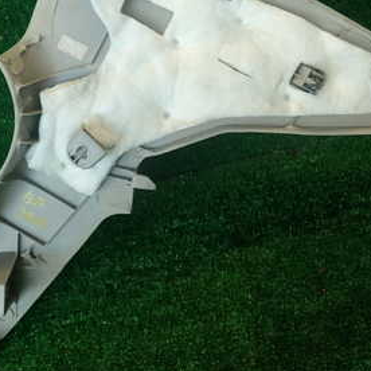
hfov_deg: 35.4
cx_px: 192
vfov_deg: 35.0
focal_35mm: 48
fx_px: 582
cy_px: 118
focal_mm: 4.5
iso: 125
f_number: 2.8
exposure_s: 1/60
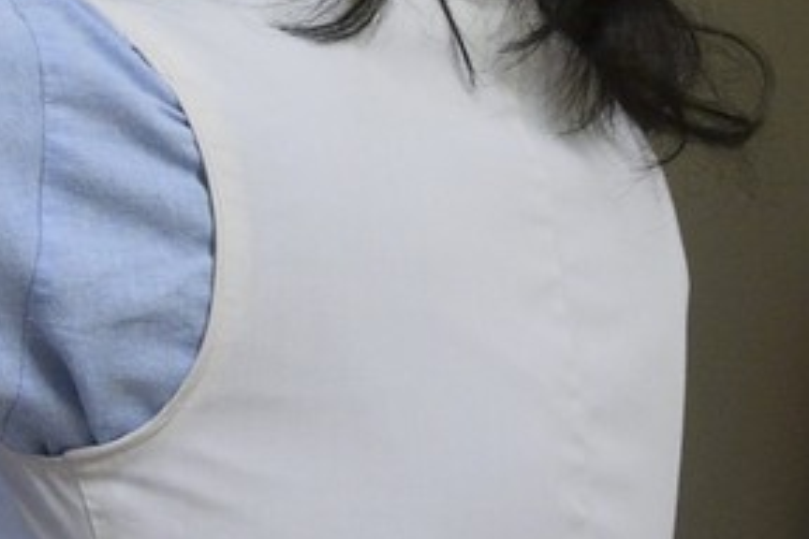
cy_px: 424
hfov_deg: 9.9
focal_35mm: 178
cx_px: -1236
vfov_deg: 7.7
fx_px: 4000
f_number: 5
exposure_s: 1/125
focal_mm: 32
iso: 1600
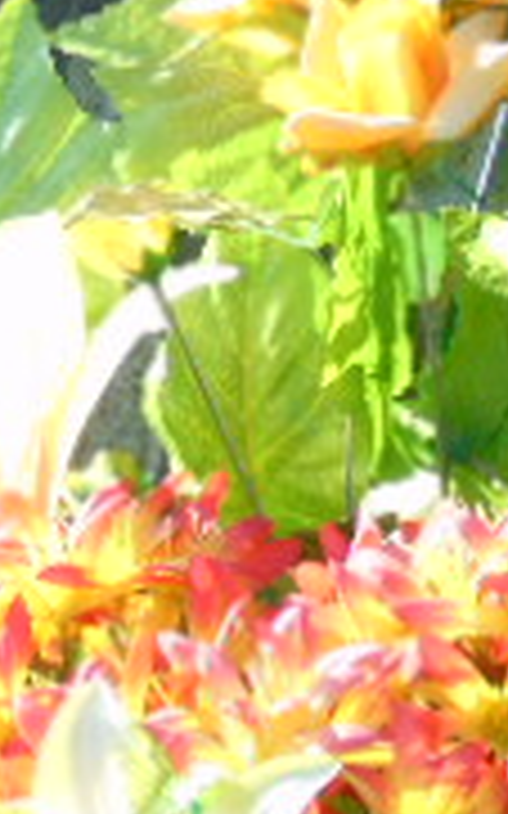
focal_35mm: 531
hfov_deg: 2.5
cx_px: 346
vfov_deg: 4.0
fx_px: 11772
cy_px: -31
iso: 80
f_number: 4.7
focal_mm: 25
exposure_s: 1/125
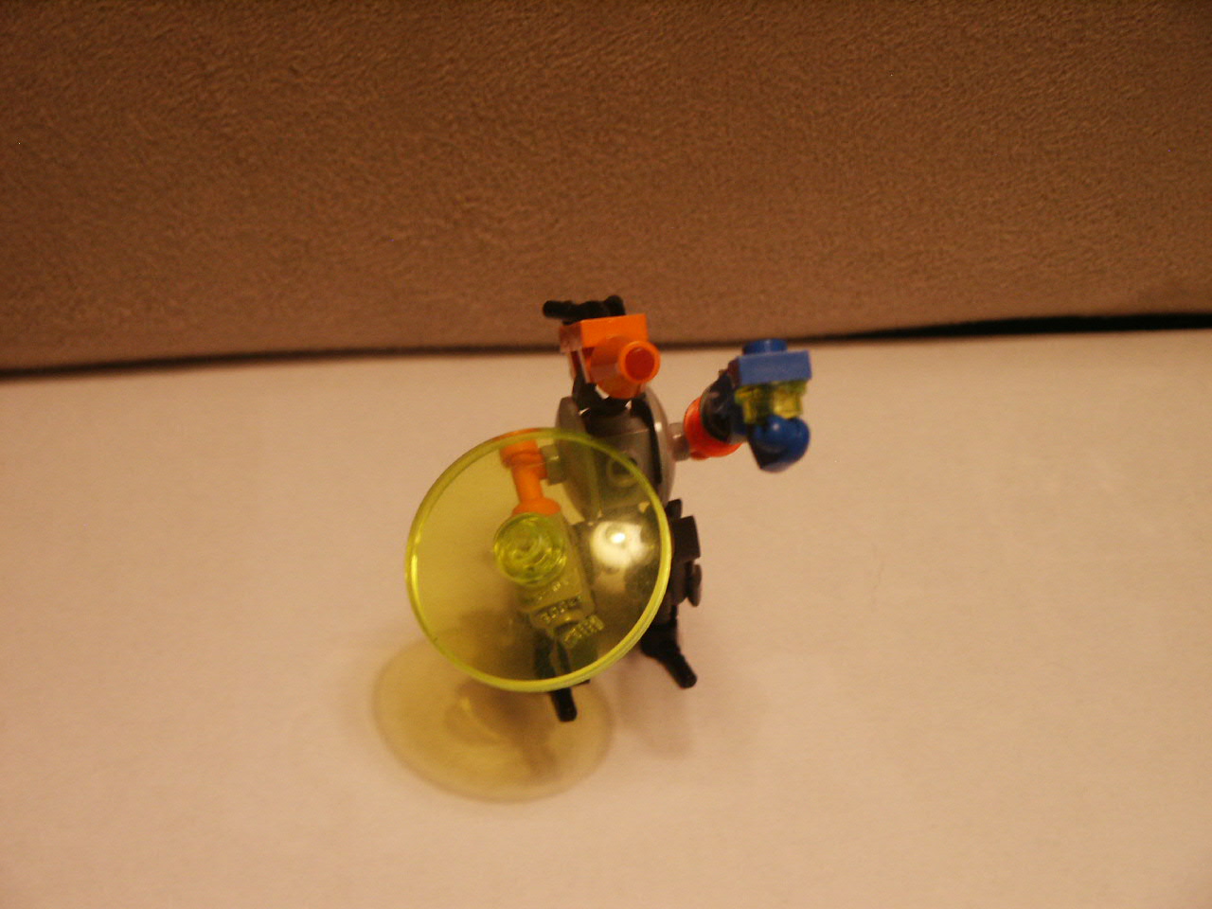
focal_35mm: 78
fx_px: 2731
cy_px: 454
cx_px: 606
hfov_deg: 25.0
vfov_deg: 18.9
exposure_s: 1/20
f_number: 3.6
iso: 200
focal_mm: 15.53
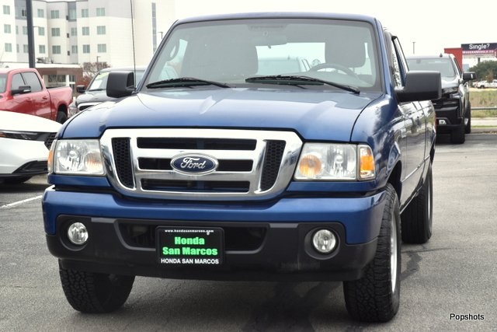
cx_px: 248
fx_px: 1077
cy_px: 166
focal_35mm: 78
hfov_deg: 26.0
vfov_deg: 17.5
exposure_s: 1/250
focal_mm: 52
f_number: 8
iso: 360
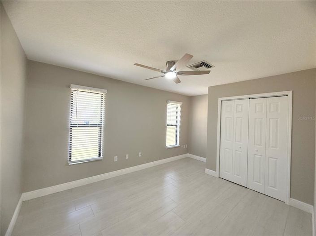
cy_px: 118
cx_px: 158
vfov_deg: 85.6
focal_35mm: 14
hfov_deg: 102.1
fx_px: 128
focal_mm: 2.22
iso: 200
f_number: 2.2
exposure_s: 1/120
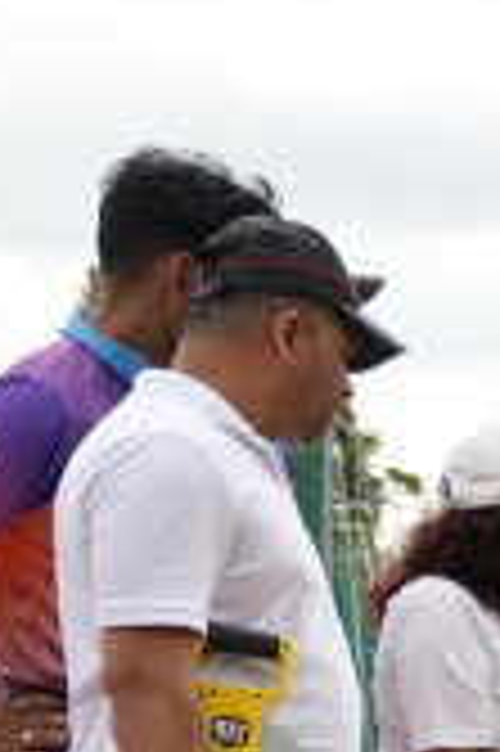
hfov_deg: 6.1
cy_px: 889
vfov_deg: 10.0
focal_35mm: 202
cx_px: 1626
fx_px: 4217
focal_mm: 33
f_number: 2.8
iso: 250
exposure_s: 1/2000
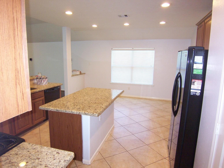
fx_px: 149
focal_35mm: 23
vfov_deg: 58.9
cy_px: 84
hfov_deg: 73.9
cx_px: 112
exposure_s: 1/30
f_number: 2.8
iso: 200
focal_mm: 3.8
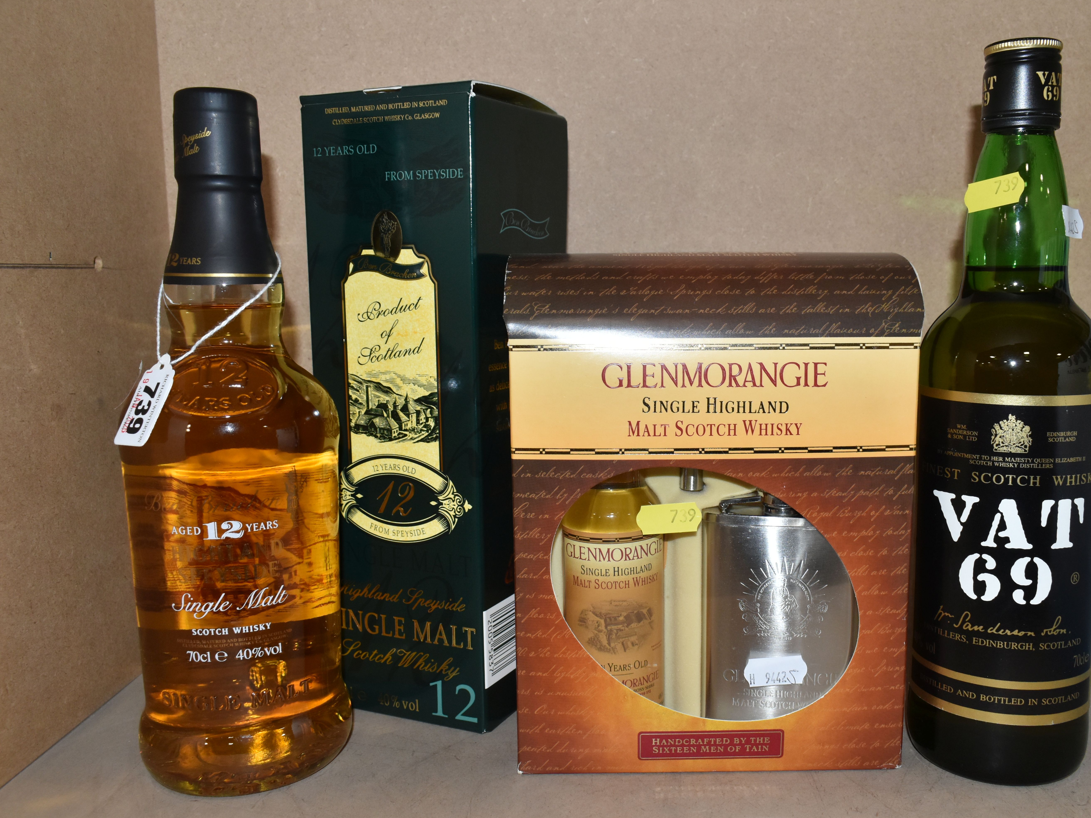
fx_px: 1040
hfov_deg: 55.2
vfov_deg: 42.9
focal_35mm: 33
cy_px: 414
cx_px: 617
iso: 800
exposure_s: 1/60
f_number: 7.1
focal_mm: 20
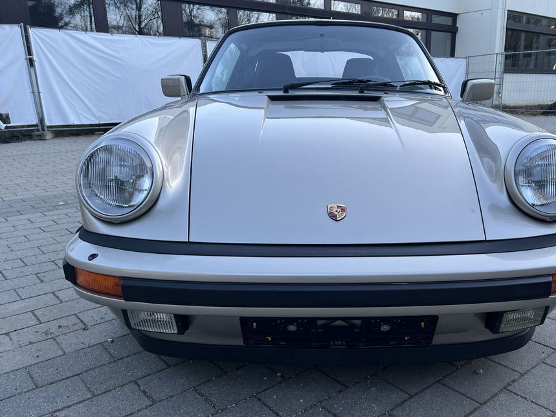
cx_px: 324
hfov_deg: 58.0
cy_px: 225
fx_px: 498
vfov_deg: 45.4
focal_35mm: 31
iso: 125
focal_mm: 5.7
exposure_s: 1/121
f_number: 1.5
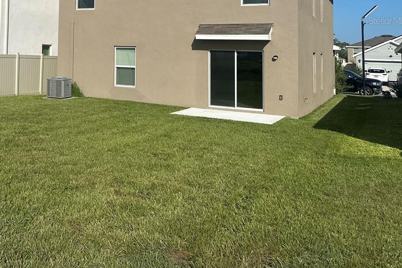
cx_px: 49
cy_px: 20
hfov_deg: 40.7
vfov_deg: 28.6
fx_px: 502
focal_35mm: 45
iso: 80
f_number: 1.78
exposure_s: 1/8197
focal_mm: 6.86
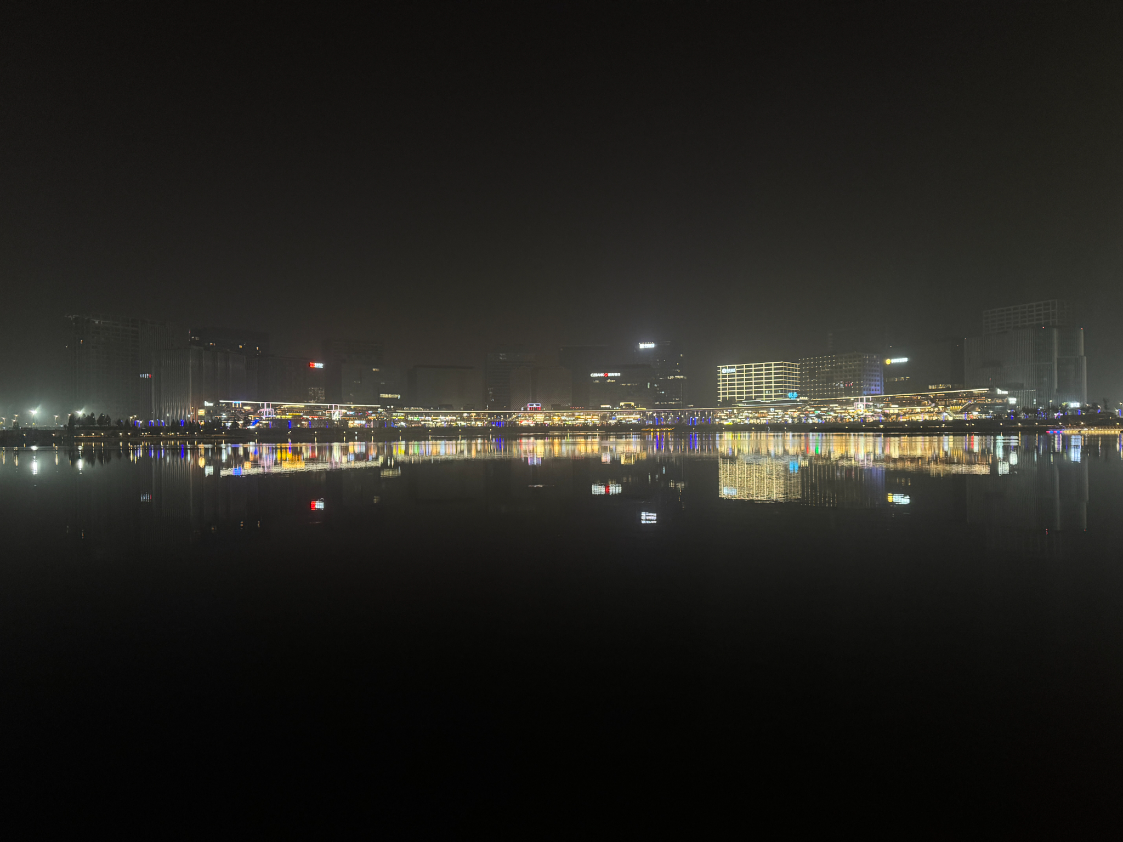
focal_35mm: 24
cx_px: 562
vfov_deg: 56.8
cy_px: 421
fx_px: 779
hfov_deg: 71.6
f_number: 1.78
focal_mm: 6.76
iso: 320
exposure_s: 1/50
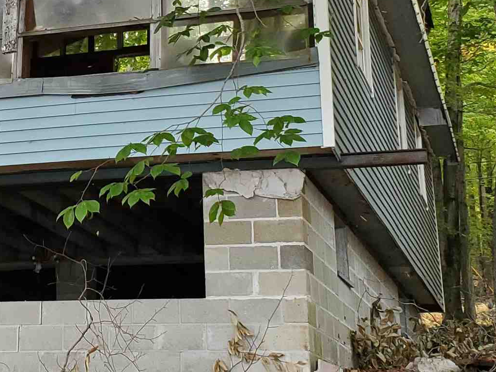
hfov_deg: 24.3
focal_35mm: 78
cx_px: 52
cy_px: 16
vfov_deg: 18.5
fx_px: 1118
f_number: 2.4
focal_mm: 4.3
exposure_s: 1/120
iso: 200
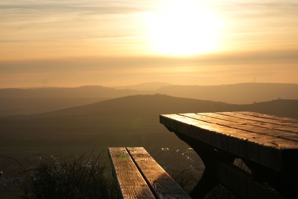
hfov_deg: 19.5
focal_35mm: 105
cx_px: 149
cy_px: 100
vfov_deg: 13.0
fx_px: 869
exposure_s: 1/400
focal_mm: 70
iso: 100
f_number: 8
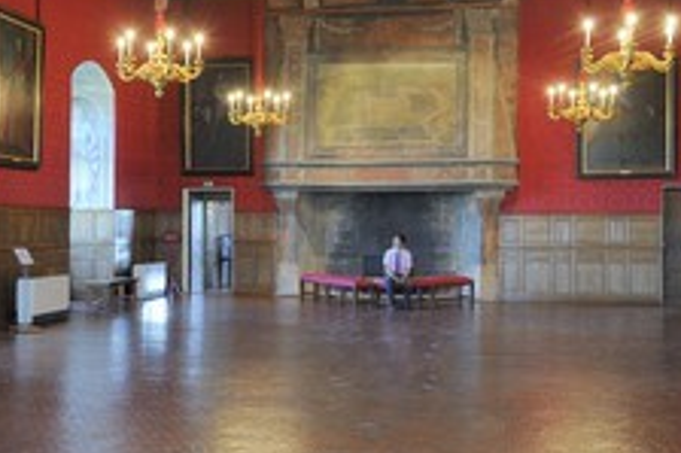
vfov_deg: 22.6
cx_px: 210
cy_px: 234
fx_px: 1134
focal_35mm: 60
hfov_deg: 33.0
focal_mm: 32
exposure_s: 1.6
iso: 200
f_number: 10
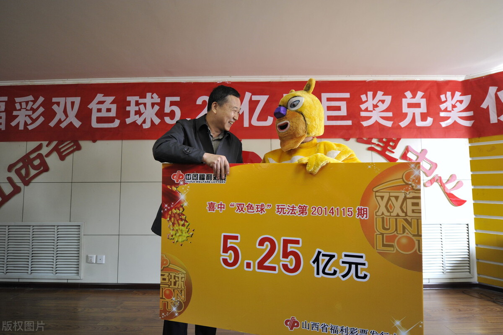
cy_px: 168
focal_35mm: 16
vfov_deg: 73.7
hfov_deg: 96.8
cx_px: 252
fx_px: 223
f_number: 2.8
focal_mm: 16
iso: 1600
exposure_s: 1/320
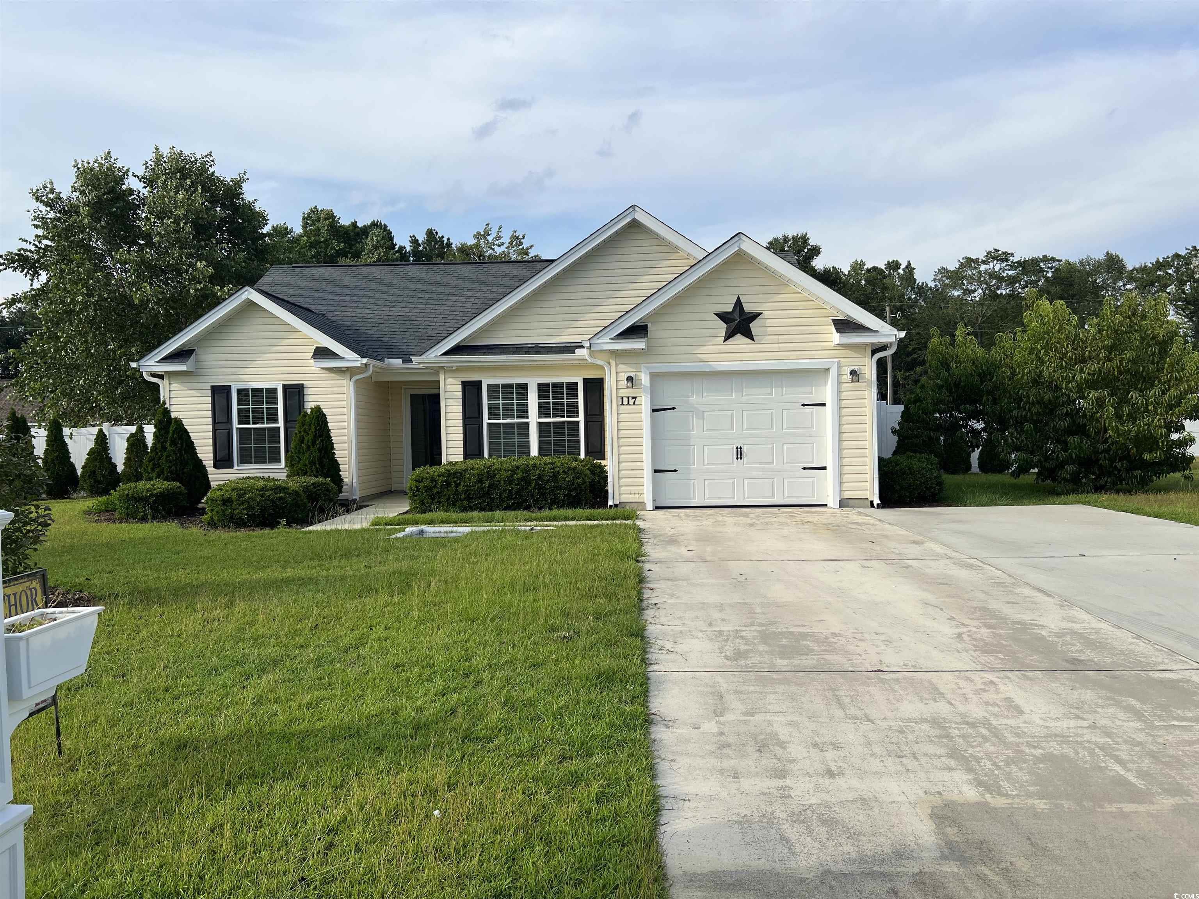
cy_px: 450
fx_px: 901
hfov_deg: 67.3
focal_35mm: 26
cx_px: 600
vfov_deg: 53.1
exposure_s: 1/3165
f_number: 1.5
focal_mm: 5.7
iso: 50
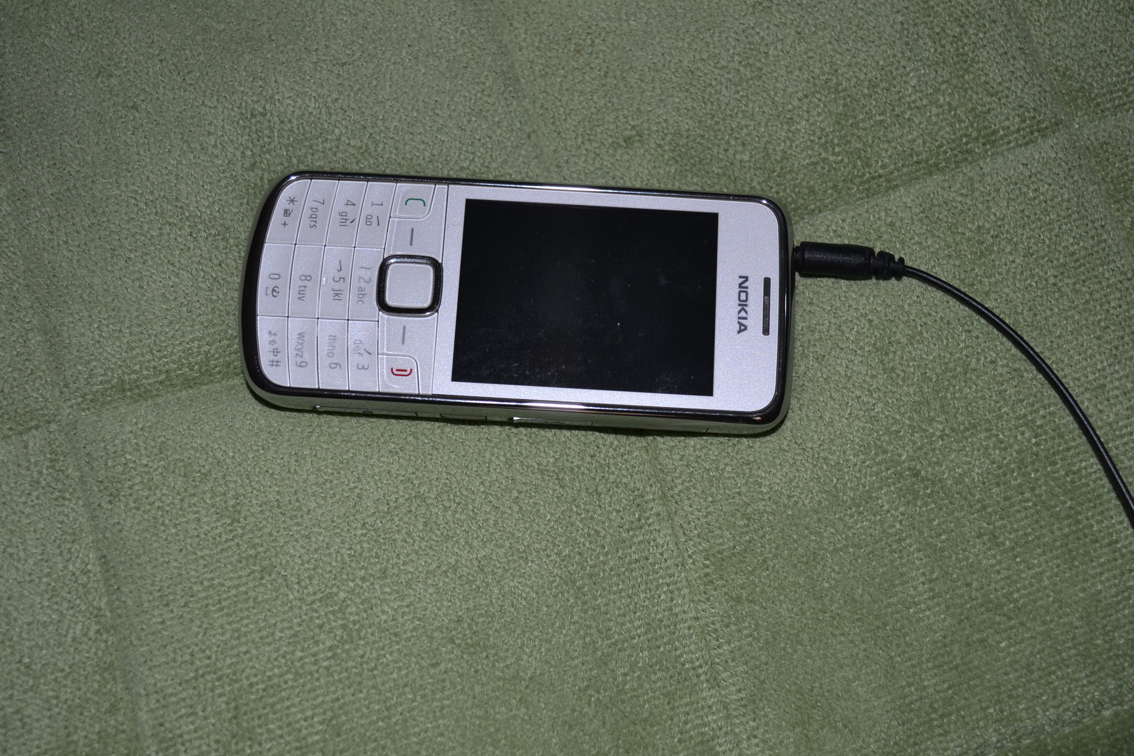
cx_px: 567
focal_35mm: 51
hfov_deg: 38.9
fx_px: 1606
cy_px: 378
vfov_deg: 26.5
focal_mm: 34
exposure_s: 1/60
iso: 320
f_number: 5
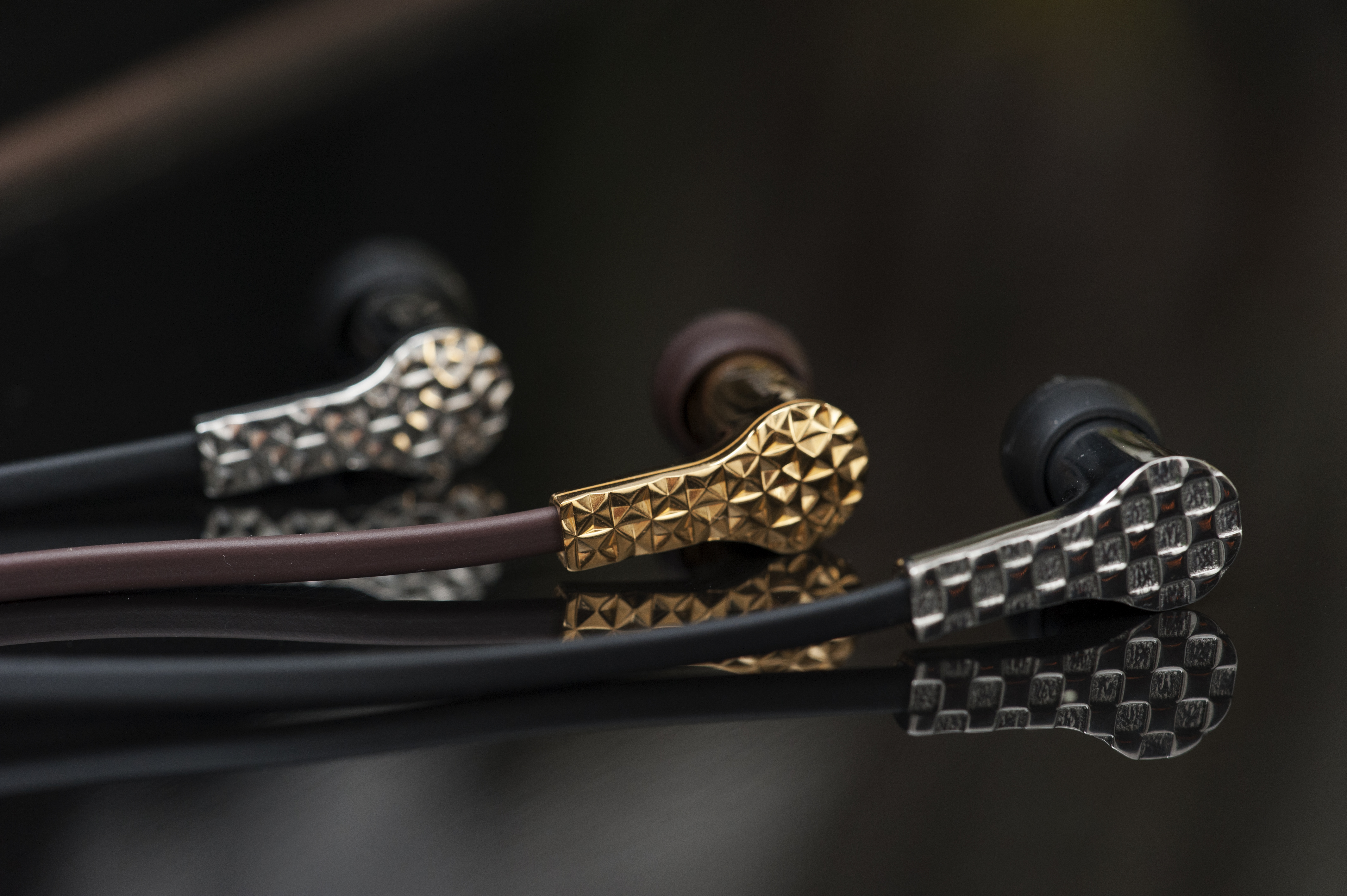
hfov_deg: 13.7
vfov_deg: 9.1
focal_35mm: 150
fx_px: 5609
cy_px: 448
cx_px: 674
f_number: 5
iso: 1100
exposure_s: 1/60
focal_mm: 150
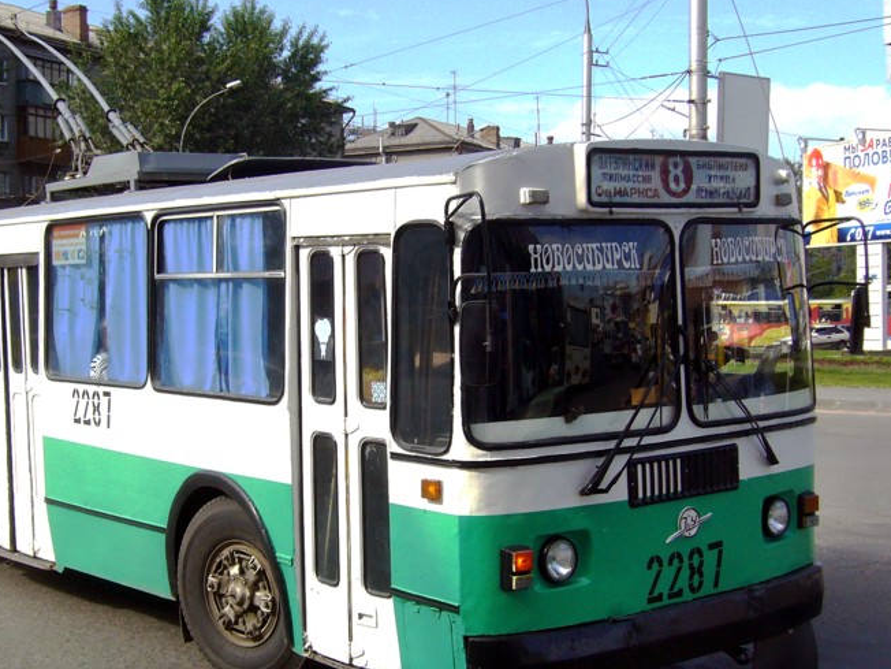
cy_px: 341
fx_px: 1416
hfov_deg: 34.8
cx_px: 365
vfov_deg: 26.6
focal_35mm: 55
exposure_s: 1/250
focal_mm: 5.8
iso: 80
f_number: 5.6
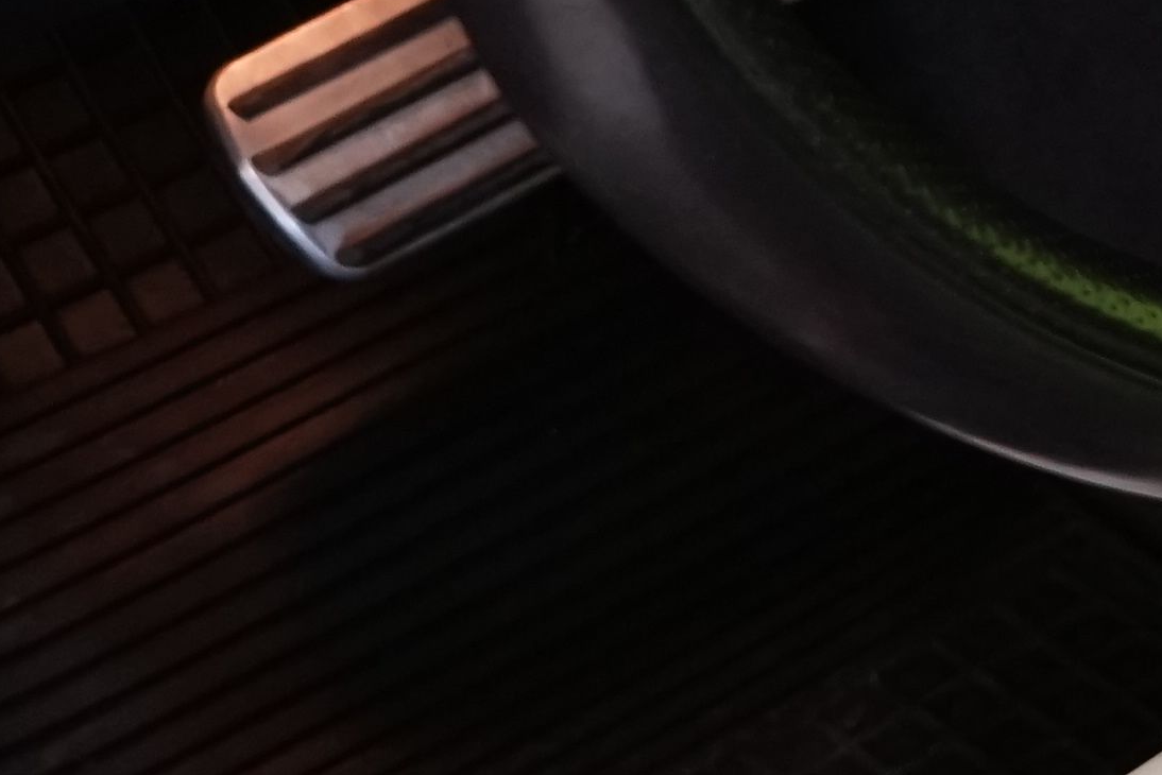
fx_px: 5133
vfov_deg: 8.5
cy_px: -175
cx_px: 2347
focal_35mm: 159
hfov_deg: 11.6
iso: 1600
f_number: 5.6
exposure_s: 1/20
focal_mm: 29
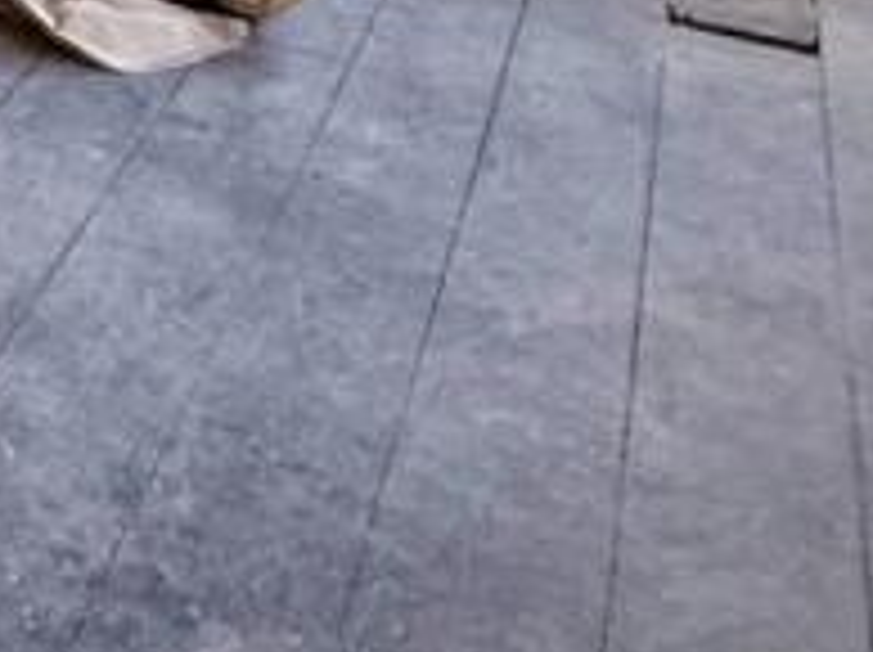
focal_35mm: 74
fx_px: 1864
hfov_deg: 15.8
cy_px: -755
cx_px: -1138
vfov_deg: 15.0
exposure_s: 1/99
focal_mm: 2.22
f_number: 2.2
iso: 160
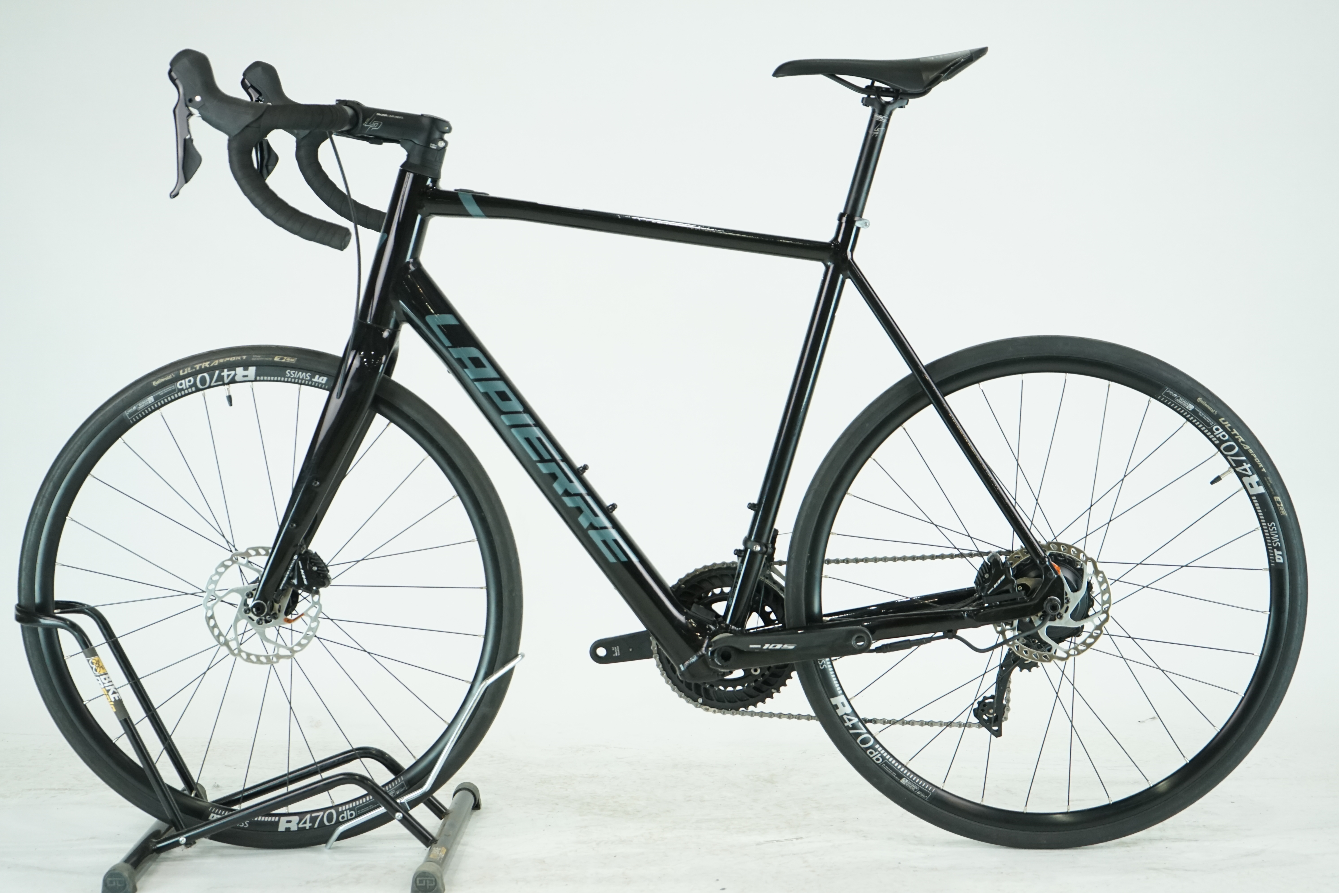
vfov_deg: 22.6
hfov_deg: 33.4
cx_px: 670
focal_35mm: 60
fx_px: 2231
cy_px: 446
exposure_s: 1/200
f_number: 5.6
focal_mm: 60
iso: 1600
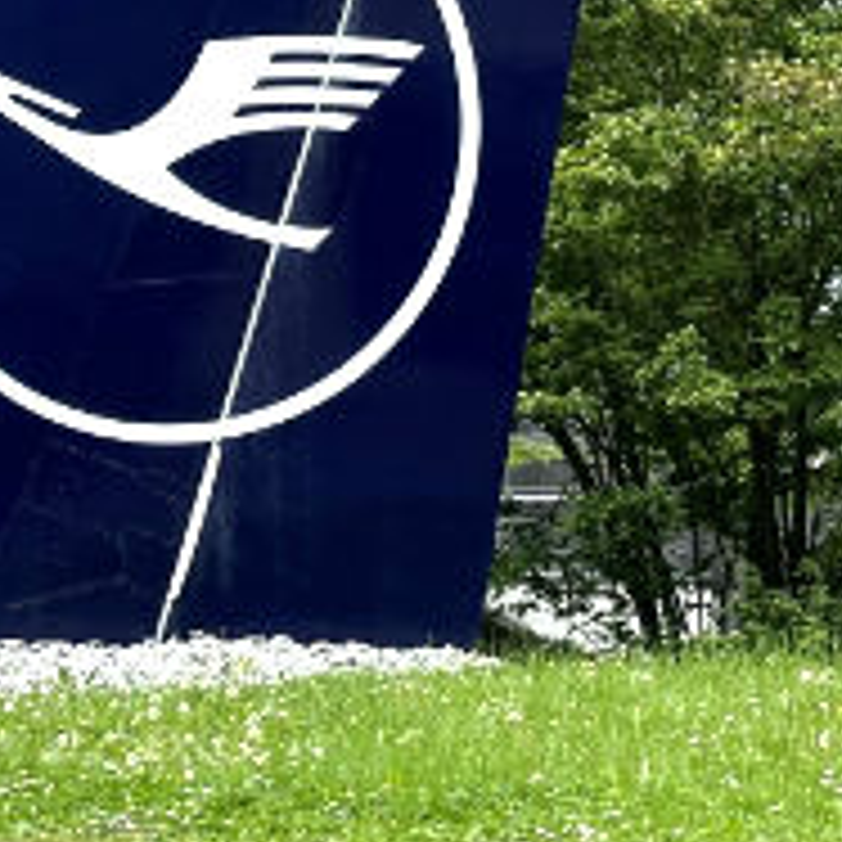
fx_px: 3743
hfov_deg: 12.6
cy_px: -77
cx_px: -104
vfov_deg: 12.6
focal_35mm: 136
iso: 64
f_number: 1.8
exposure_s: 1/1541
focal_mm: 6.9
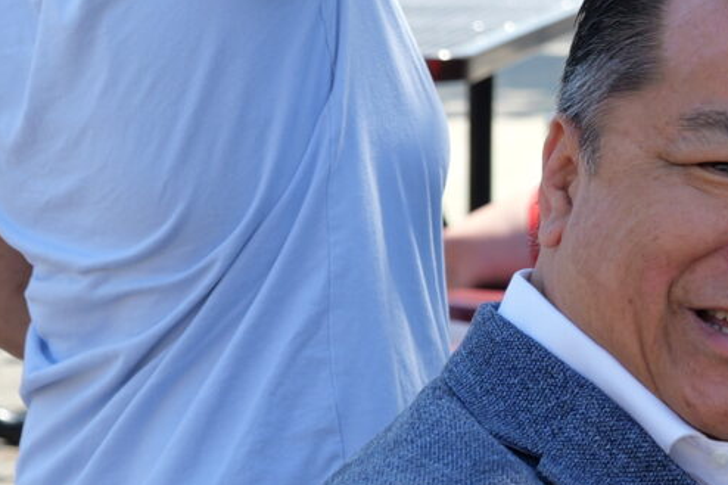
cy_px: 217
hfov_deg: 9.0
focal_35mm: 223
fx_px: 4508
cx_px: 1151
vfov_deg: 6.2
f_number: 5
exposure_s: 1/160
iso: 100
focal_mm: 43
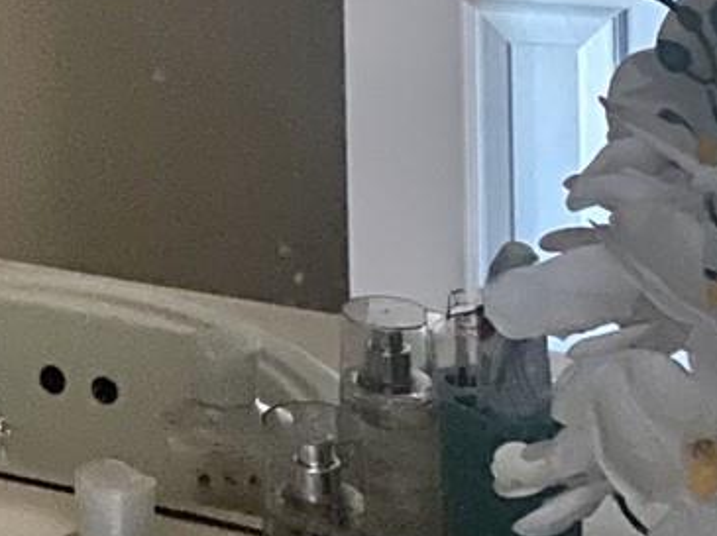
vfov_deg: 11.8
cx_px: -526
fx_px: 2359
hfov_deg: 15.2
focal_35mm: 114
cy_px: -466
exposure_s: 1/9
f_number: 1.8
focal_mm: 4.25
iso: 500
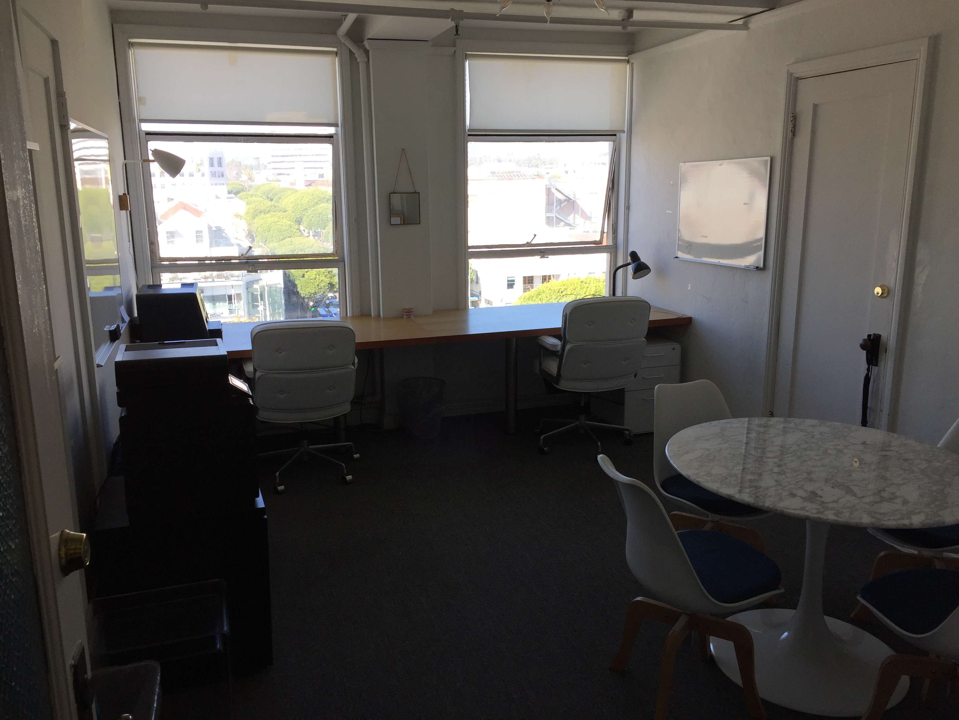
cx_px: 480
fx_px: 803
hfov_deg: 61.7
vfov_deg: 48.2
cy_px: 360
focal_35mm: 29
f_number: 2.2
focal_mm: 4.15
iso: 32
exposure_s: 1/309
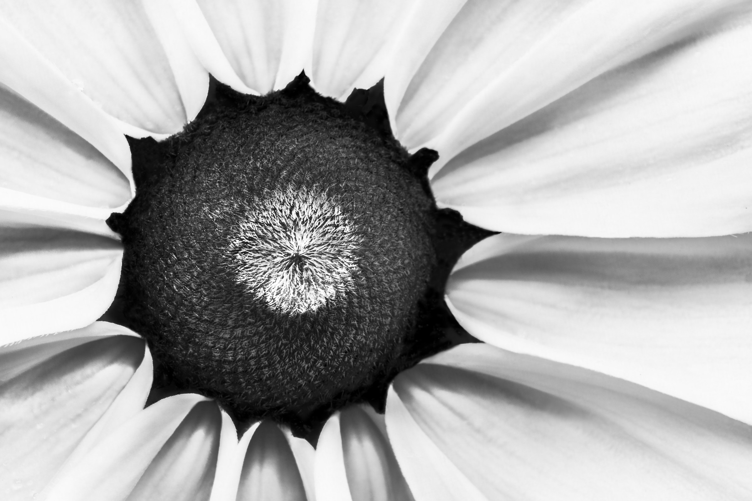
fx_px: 1880
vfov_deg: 15.2
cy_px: 250
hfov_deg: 22.6
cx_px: 376
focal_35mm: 90
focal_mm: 60
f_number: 16
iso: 200
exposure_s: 1/2.5
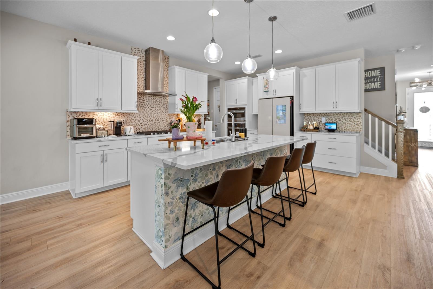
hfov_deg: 104.3
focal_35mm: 14
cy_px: 144
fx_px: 168
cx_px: 216
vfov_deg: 81.2
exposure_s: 1/3
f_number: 4
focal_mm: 14
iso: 100
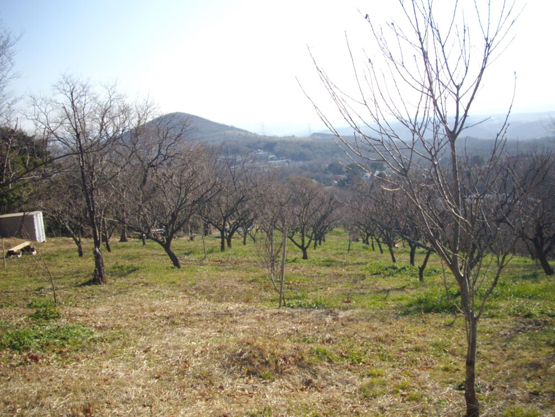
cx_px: 272
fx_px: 609
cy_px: 205
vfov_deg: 37.7
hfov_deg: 49.0
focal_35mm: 38
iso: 100
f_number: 5.6
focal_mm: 6.2
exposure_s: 1/250
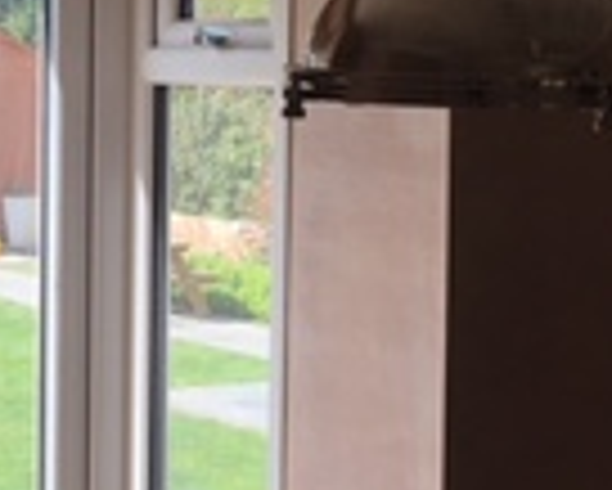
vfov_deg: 11.6
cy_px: 216
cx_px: 99
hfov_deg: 14.4
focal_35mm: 133
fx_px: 2411
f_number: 2.2
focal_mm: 4.15
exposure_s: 1/455
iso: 25
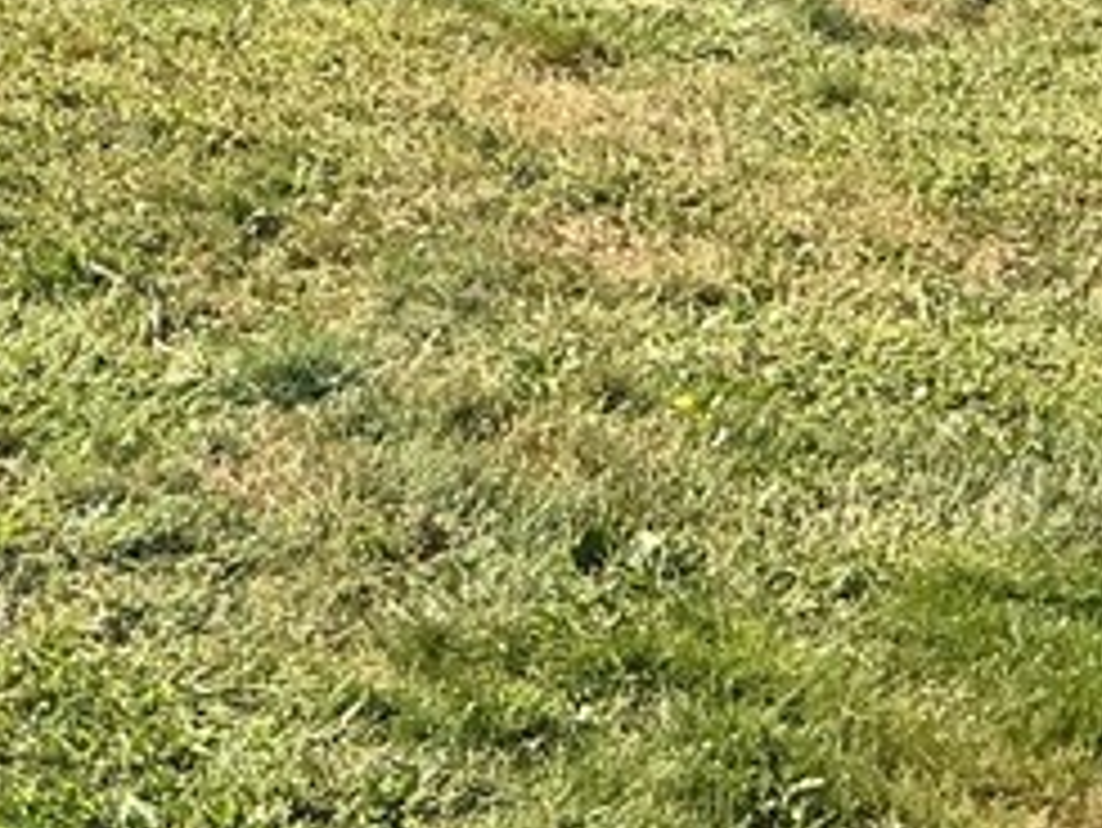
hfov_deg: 14.5
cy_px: -855
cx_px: -814
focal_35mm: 121
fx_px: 3854
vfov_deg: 11.1
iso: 25
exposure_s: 1/1250
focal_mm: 3
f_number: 1.8
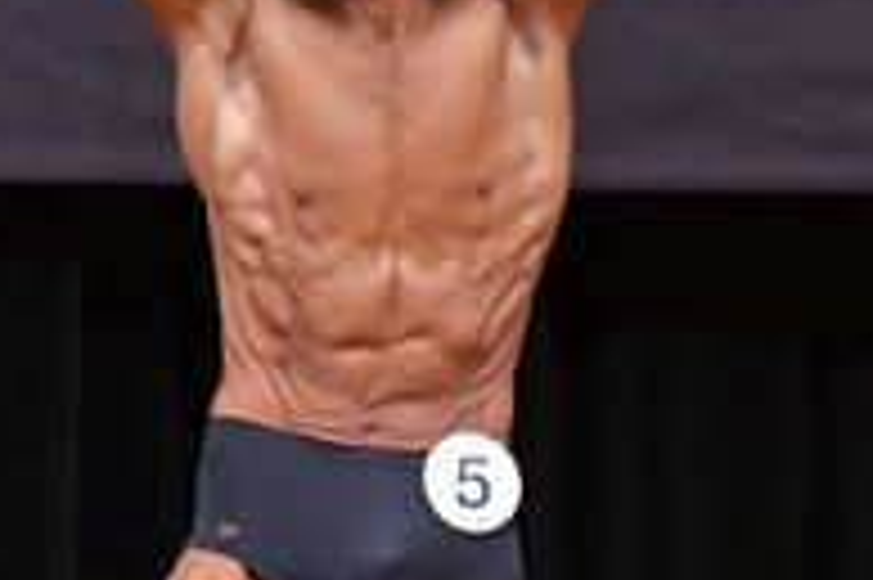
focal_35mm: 1020
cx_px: 1465
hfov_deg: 2.0
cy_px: 593
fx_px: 24713
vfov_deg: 1.3
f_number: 5.6
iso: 5000
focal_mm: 170
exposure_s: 1/400
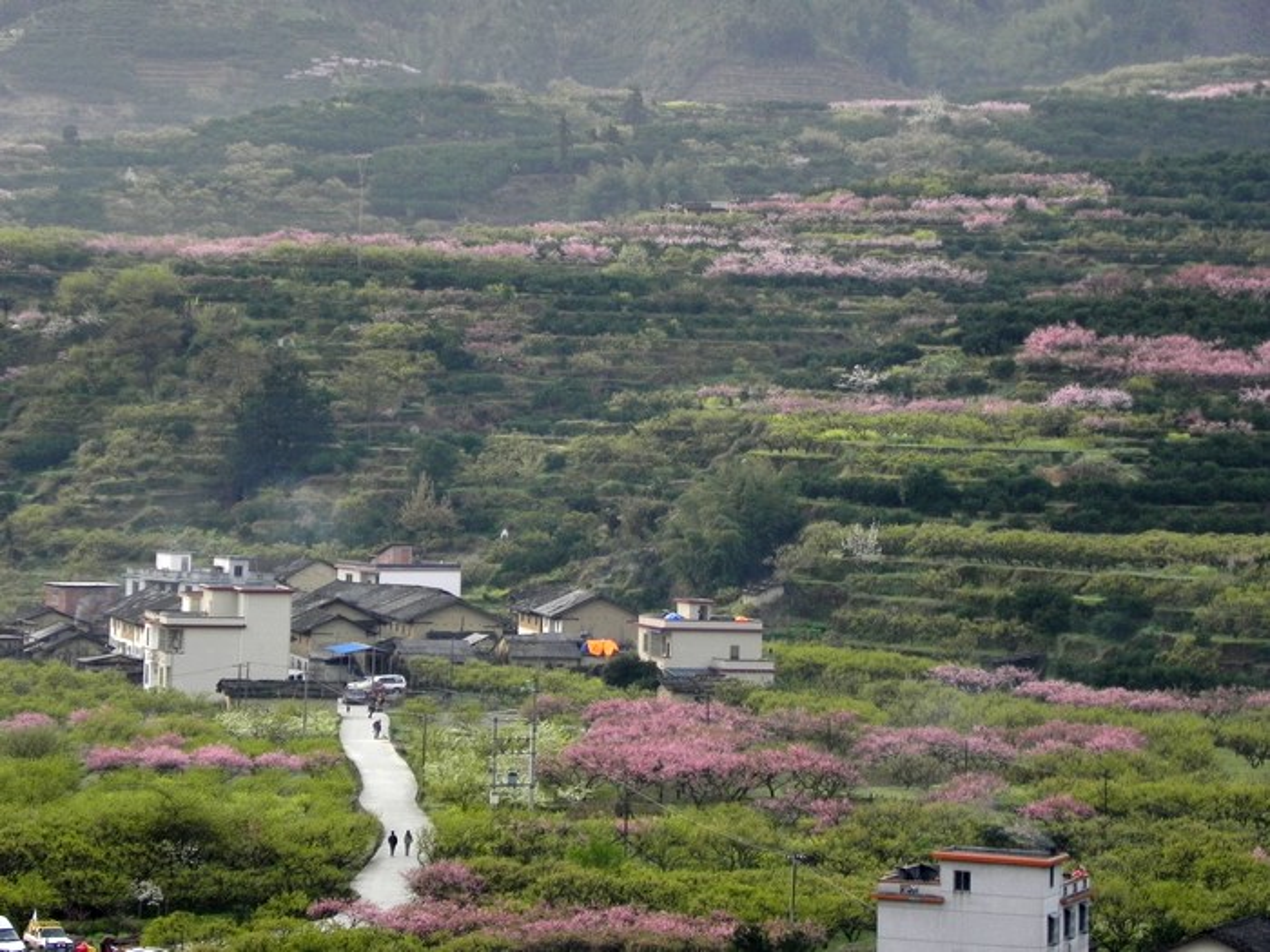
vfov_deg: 8.1
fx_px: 6751
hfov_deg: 10.7
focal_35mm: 184
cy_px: 476
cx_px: 635
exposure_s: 1/125
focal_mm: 32.7
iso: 208
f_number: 4.5
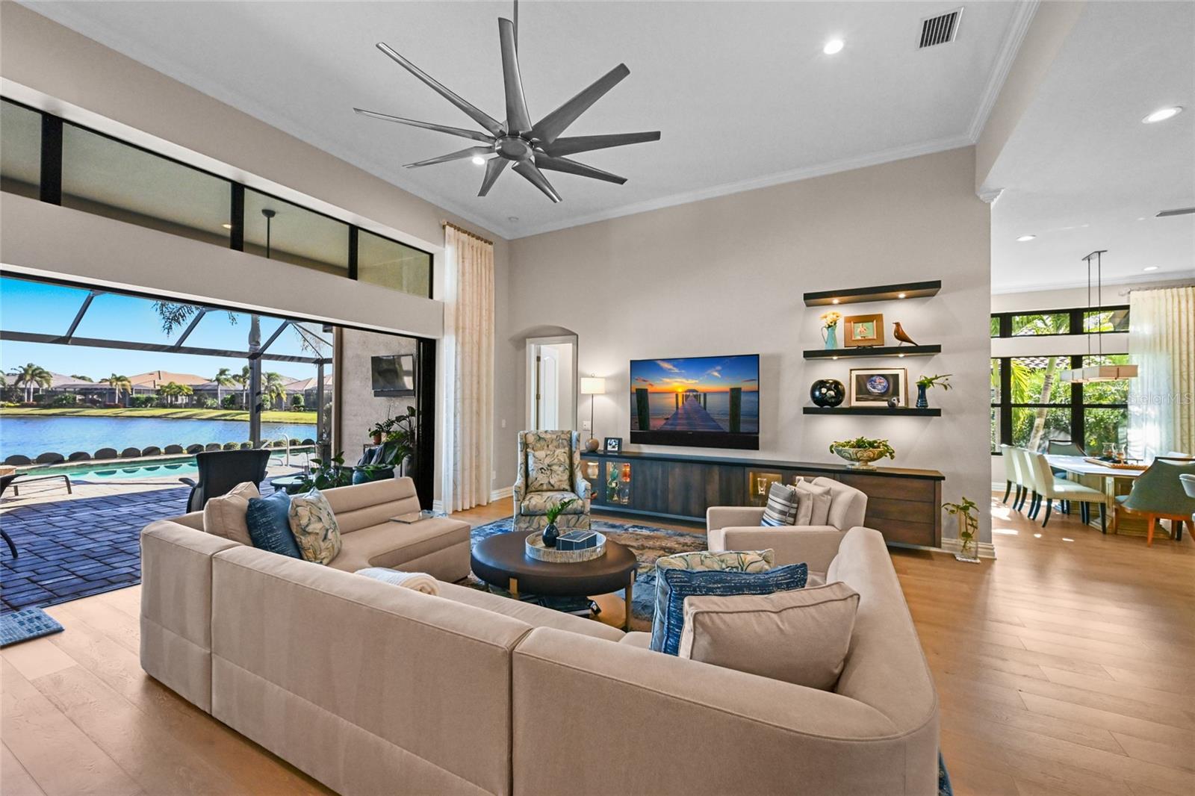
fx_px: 465
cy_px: 398
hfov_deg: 104.3
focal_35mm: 14
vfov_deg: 81.2
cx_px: 598
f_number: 8
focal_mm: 14
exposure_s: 1/100
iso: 3200
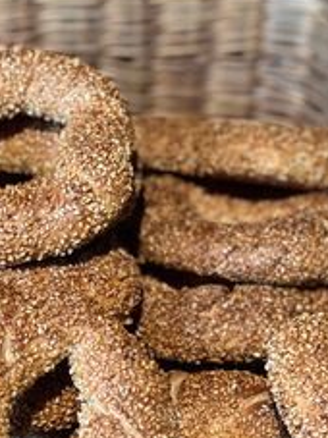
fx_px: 1834
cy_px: 292
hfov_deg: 10.2
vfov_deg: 13.6
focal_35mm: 145
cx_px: 150
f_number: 2.8
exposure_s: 1/100
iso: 250
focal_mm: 9
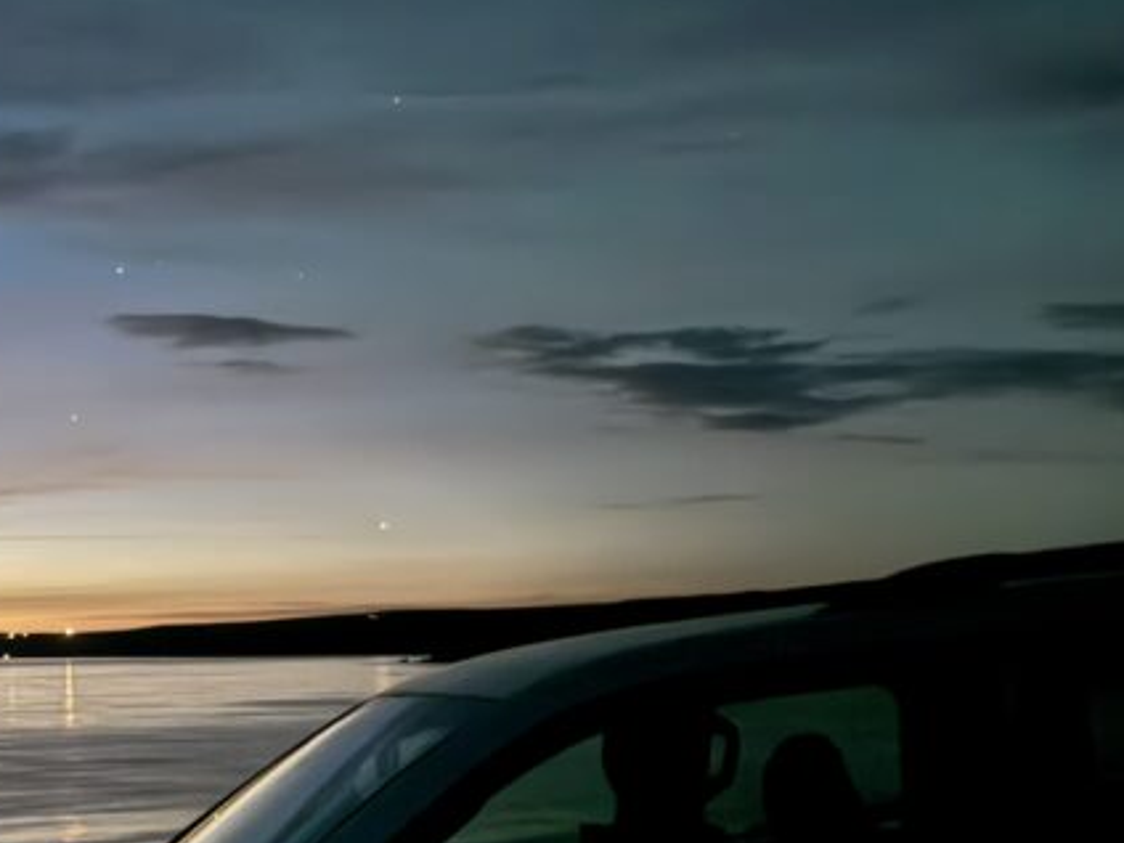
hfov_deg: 31.2
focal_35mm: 58
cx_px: 45
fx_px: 1883
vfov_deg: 24.7
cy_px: 705
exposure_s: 1
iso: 5000
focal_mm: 6.76
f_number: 1.78
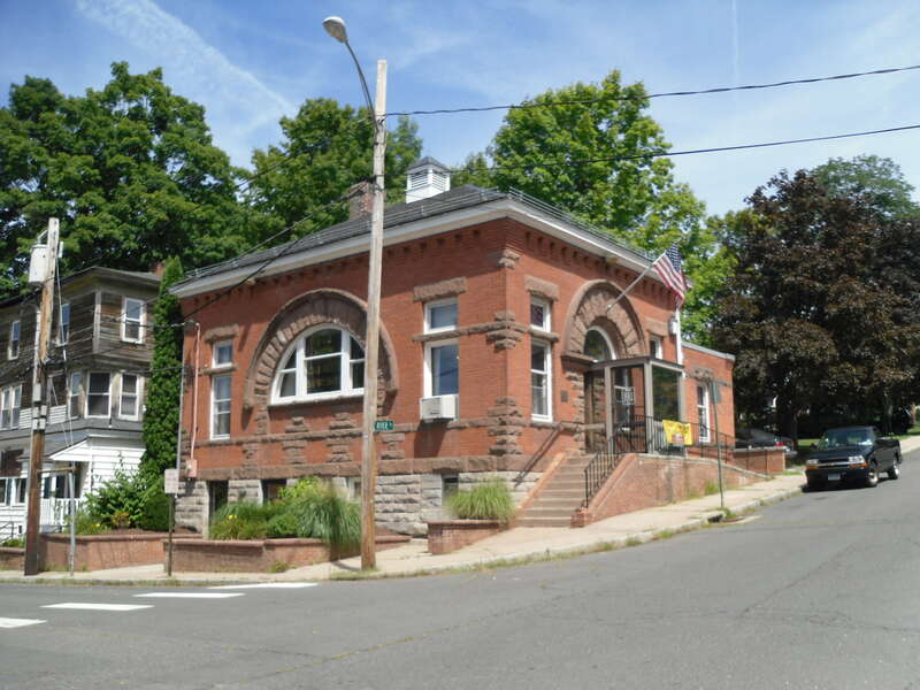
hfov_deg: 54.0
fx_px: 904
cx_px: 460
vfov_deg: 41.8
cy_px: 345
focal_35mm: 34
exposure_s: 1/107
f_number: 8.1
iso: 80
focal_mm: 6
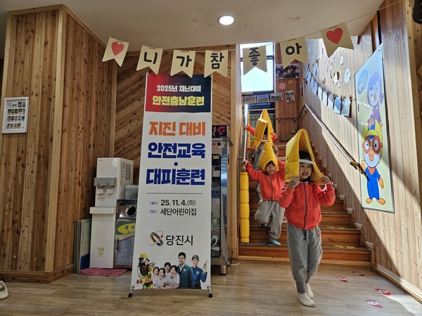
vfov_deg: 58.9
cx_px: 211
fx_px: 280
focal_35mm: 23
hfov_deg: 73.9
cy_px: 158
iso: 25
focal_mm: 5.4
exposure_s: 1/120
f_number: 1.8
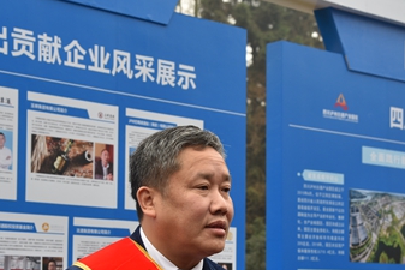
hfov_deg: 21.4
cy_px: 230
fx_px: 1069
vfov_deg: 14.3
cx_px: 172
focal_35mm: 95
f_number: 6.3
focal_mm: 50
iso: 400
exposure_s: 1/160
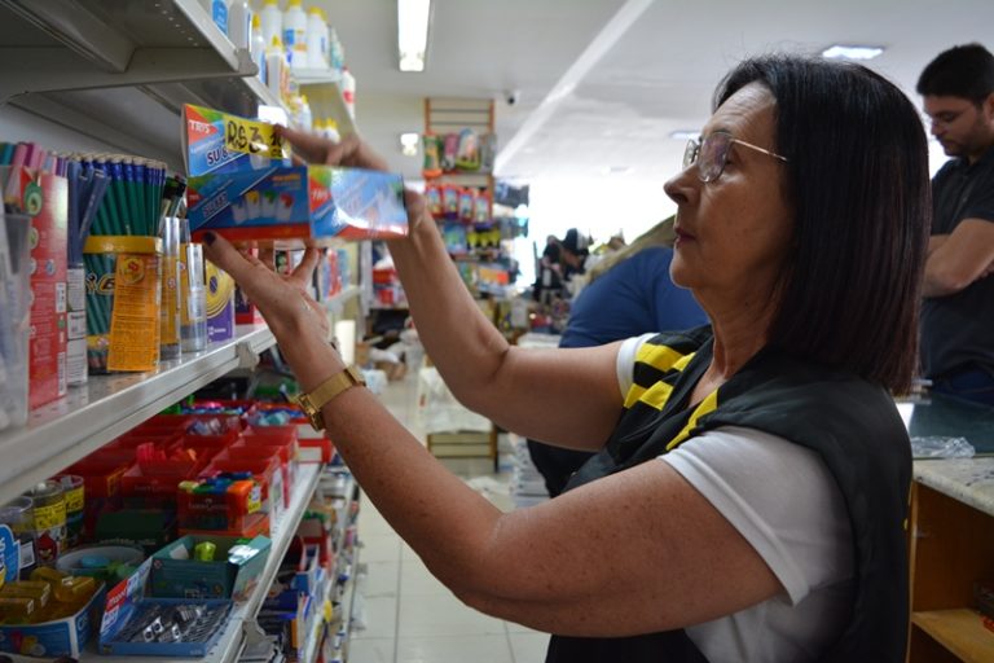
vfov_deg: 41.7
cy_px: 332
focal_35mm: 32
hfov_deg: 59.5
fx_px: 870
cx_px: 497
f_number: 4
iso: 800
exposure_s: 1/60
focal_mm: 21
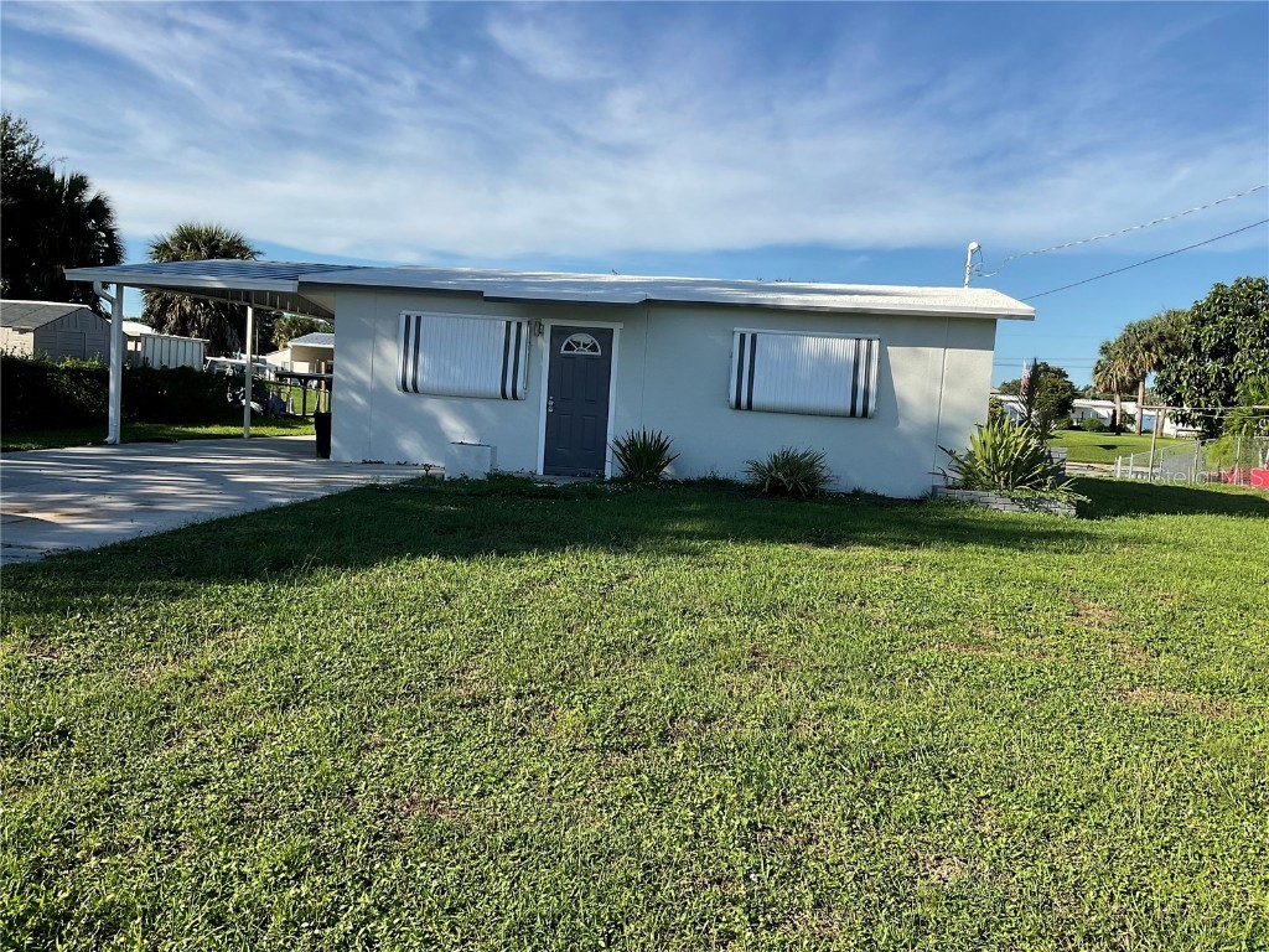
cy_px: 476
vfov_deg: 48.2
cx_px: 634
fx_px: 1063
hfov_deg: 61.7
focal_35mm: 29
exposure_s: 1/1786
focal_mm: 3
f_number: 1.8
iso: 16
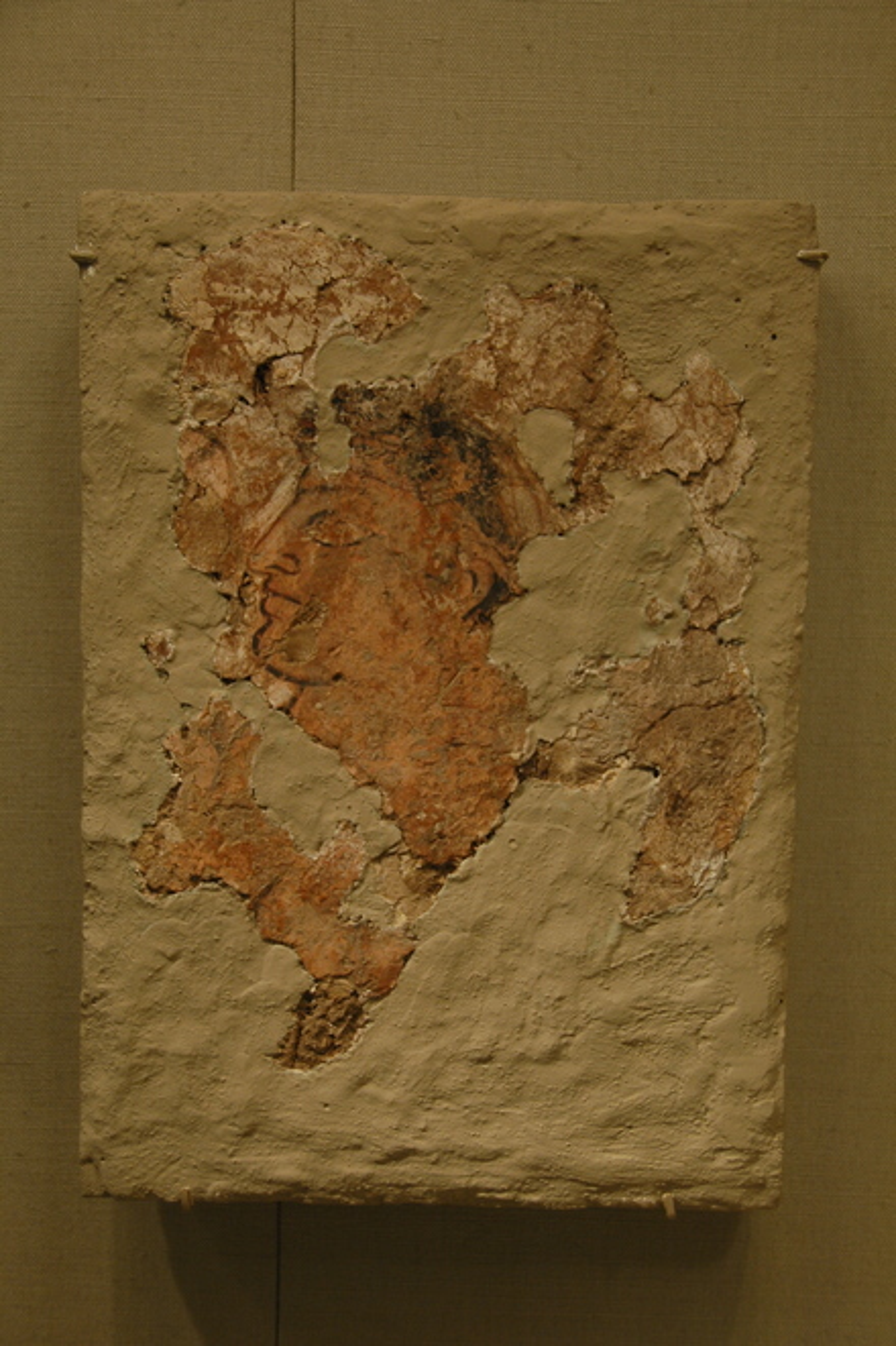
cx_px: 448
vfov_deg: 37.9
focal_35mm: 52
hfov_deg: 25.7
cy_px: 673
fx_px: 1962
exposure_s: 1/20
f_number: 4.2
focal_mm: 35
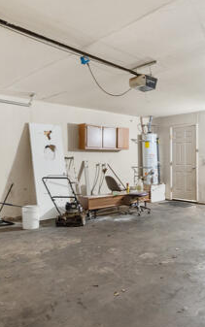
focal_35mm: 29
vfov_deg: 64.6
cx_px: 149
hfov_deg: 42.1
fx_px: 259
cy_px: 153
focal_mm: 16
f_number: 9
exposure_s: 1/1.25
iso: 1600
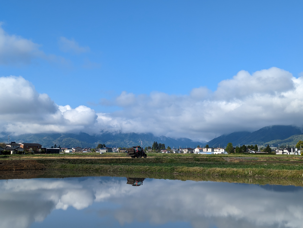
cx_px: 152
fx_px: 421
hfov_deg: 39.6
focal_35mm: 48
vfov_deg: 30.3
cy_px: 114
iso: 48
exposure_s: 1/2169
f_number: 1.85
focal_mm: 6.81
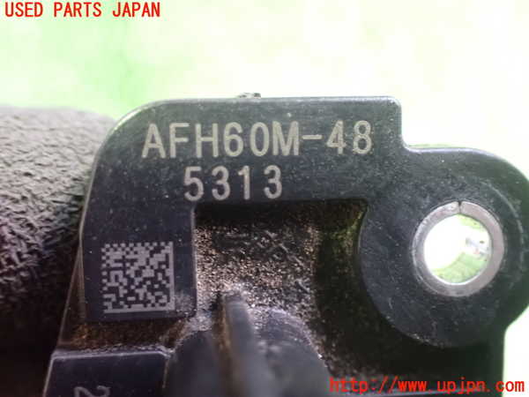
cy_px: 198
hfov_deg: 42.9
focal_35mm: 44
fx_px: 672
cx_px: 264
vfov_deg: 32.9
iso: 1600
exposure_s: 1/15
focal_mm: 7.84
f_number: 2.9
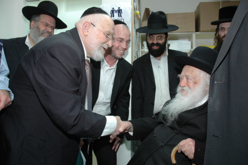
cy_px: 82
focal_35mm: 27
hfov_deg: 67.4
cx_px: 124
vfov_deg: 47.8
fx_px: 186
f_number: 5.6
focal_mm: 18
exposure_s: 1/60
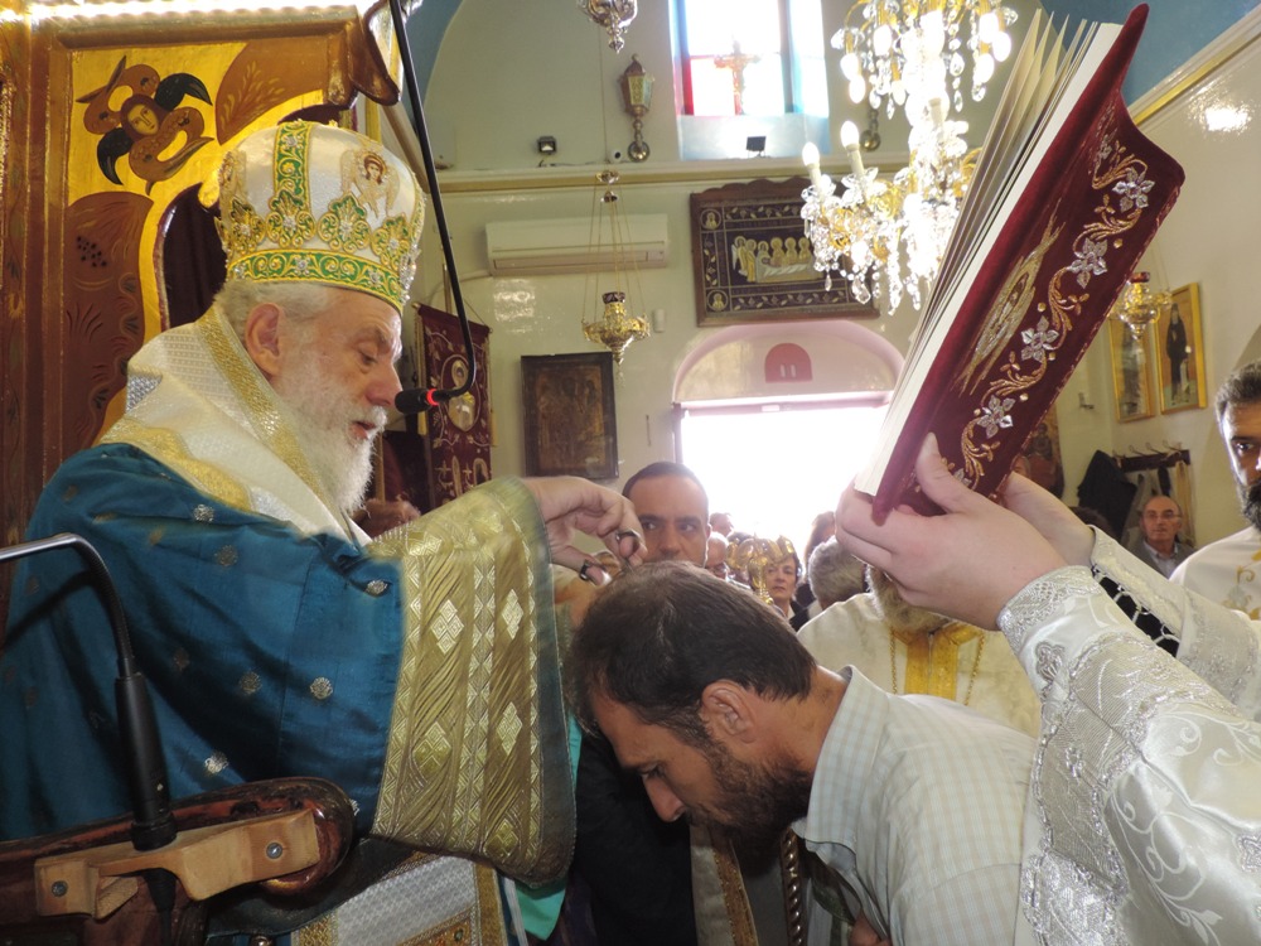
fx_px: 874
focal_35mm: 24
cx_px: 630
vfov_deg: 56.8
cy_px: 473
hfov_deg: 71.6
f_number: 3
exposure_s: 1/30
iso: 360
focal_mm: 4.3
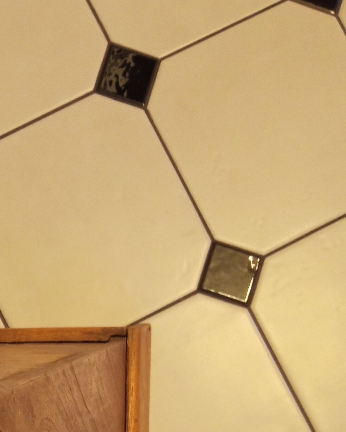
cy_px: 479
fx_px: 806
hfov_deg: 23.0
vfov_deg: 27.4
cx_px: -23
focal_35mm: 63
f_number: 2.2
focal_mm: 3.79
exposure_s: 1/20
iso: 740
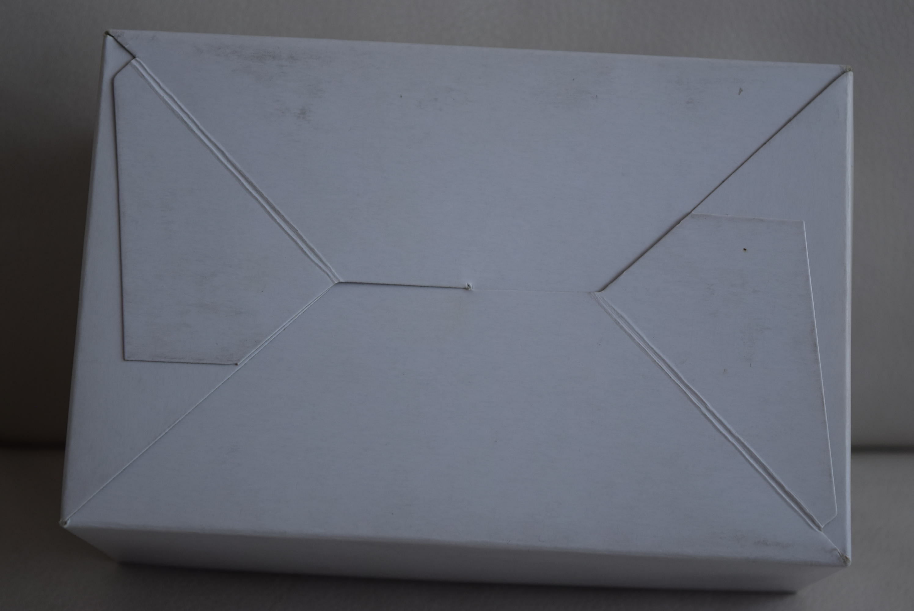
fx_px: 2096
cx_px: 457
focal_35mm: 82
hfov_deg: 24.6
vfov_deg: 16.6
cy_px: 306
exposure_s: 1/125
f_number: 5.6
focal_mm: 55
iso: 400
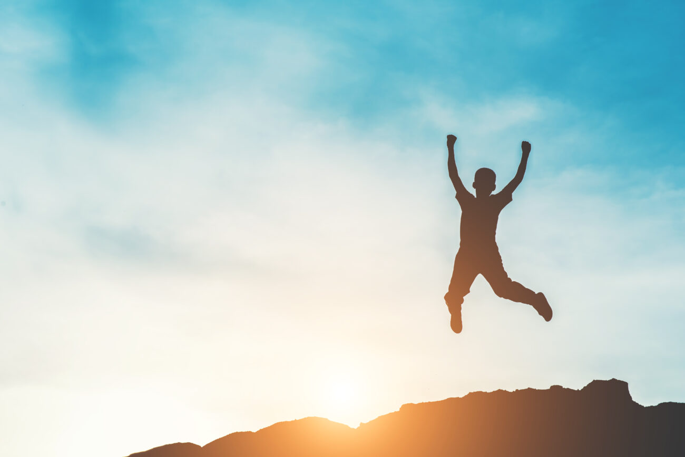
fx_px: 1618
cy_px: 228
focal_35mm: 85
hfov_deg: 23.9
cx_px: 342
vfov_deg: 16.1
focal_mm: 85
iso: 100
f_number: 8
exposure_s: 1/500
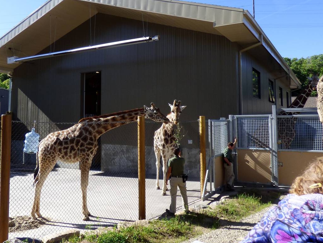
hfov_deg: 58.3
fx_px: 289
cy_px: 103
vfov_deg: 45.3
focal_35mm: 31
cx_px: 146
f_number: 2.8
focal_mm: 3.58
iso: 100
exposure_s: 1/800
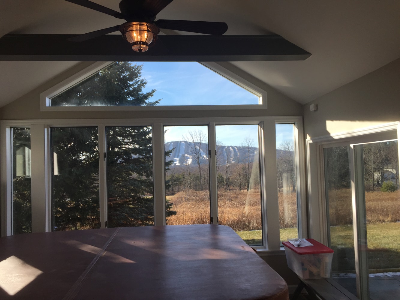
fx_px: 335
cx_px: 200
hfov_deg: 61.7
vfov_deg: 48.2
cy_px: 150
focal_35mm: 29
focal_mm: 4.15
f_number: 2.2
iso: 32
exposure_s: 1/842
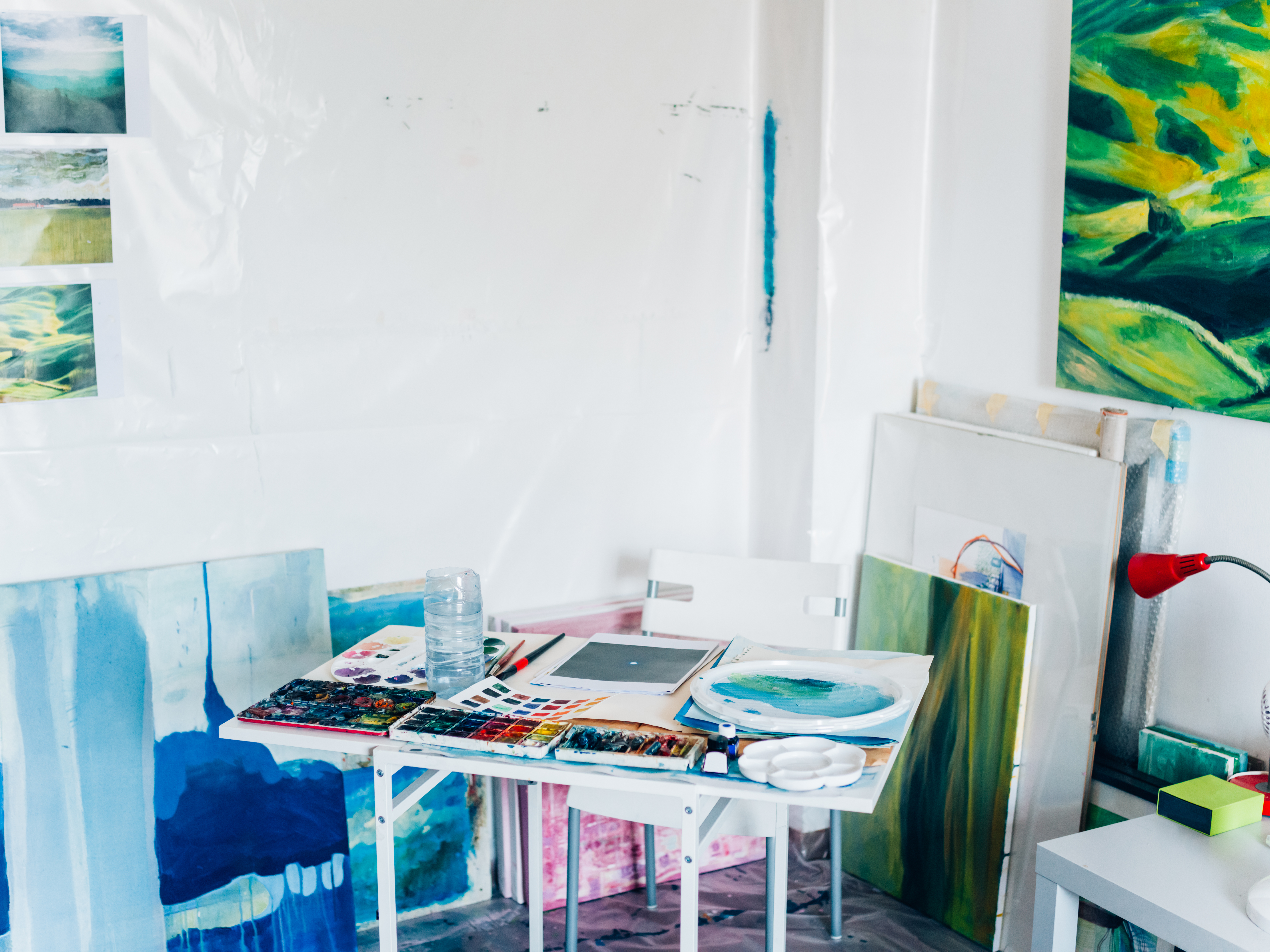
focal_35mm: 43
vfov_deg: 33.6
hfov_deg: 43.9
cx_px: 635
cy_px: 476
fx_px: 1578
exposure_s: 1/320
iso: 1600
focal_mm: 55
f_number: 3.2
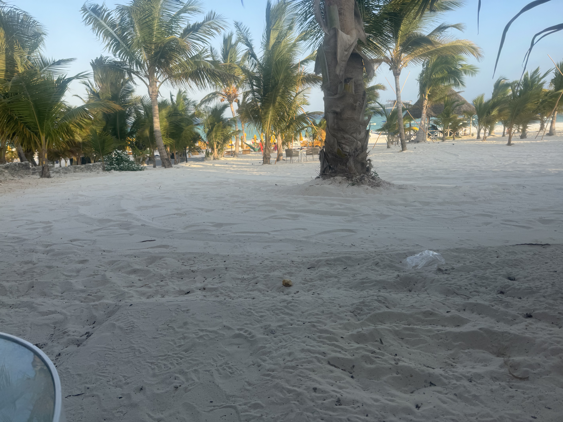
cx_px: 282
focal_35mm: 24
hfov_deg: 71.6
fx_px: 390
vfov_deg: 56.8
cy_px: 211
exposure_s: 1/1395
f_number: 1.78
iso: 80
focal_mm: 6.76
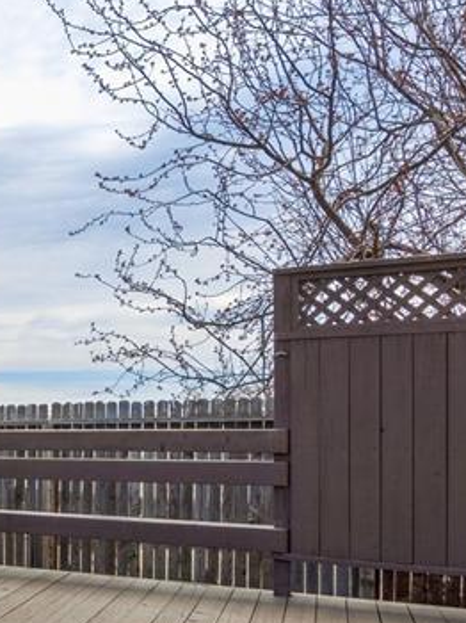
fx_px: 809
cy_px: 427
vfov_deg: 41.4
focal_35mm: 45
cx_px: -224
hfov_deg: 25.0
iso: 100
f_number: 6.7
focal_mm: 16
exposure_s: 1/125
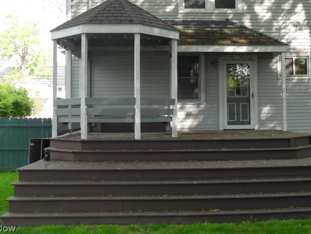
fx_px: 440
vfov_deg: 29.4
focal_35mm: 49
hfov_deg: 38.7
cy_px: 72
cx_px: 189
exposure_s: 1/180
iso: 80
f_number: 3
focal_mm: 6.3
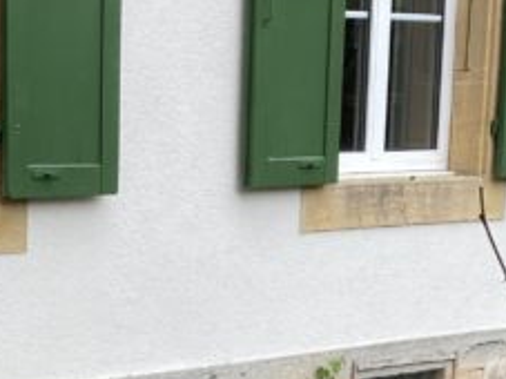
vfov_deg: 11.6
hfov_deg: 16.0
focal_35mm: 121
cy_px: 619
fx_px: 1768
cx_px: 7
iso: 20
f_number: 1.8
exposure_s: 1/142
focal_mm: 3.99
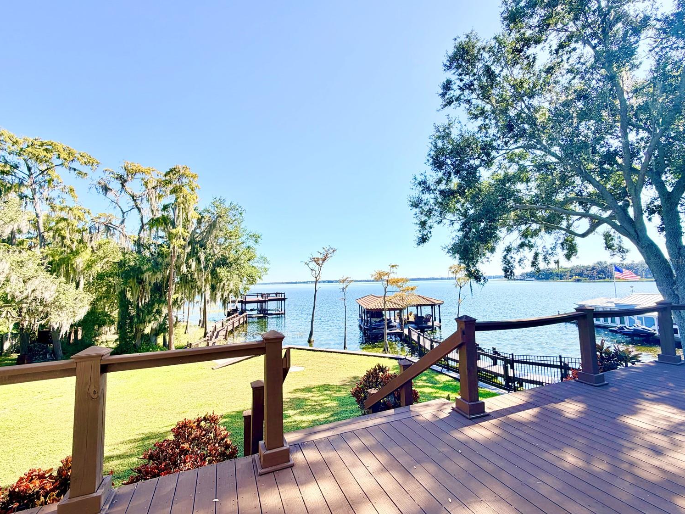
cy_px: 261
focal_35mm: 15
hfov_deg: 98.2
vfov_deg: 81.7
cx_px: 343
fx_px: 297
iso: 50
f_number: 2.2
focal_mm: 2.22
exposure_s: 1/502
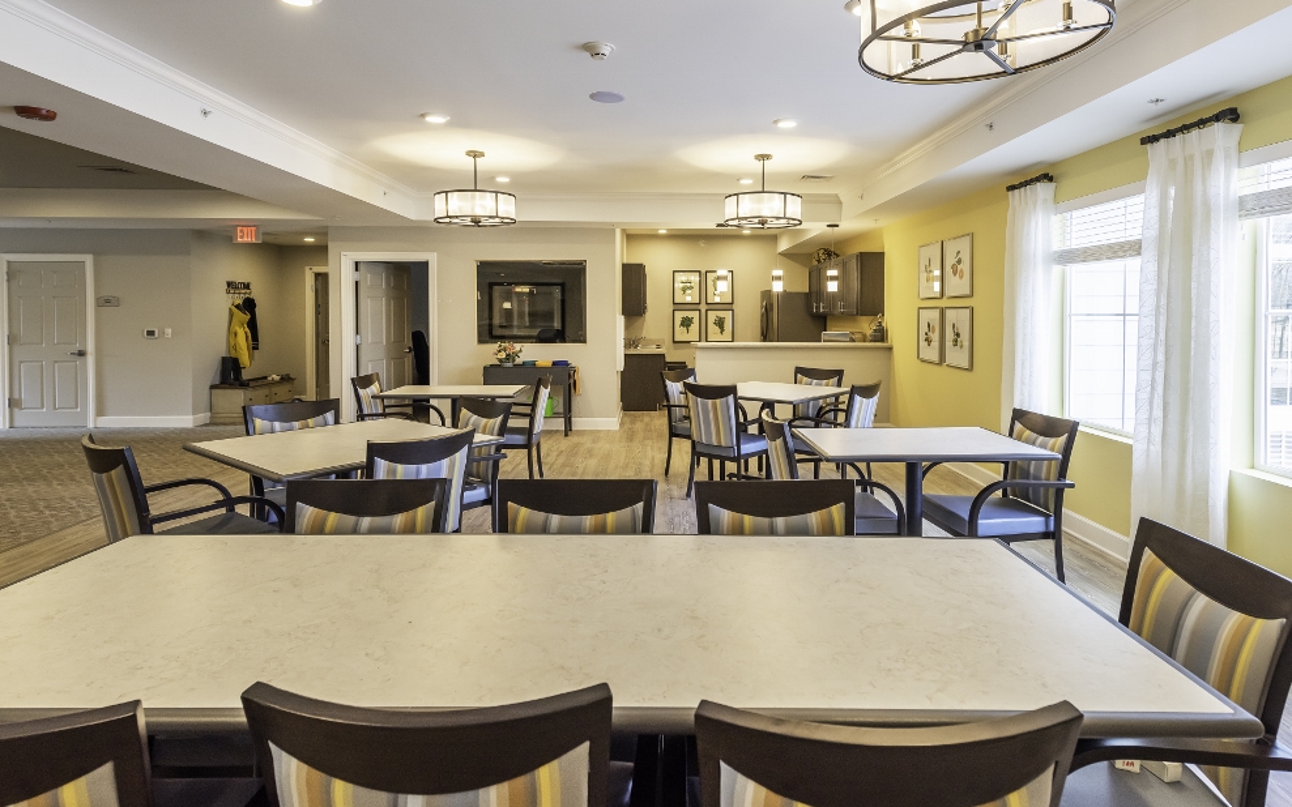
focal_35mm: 19
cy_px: 399
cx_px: 662
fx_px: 669
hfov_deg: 88.0
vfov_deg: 62.2
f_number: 6.3
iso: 800
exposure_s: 1/80
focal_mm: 18
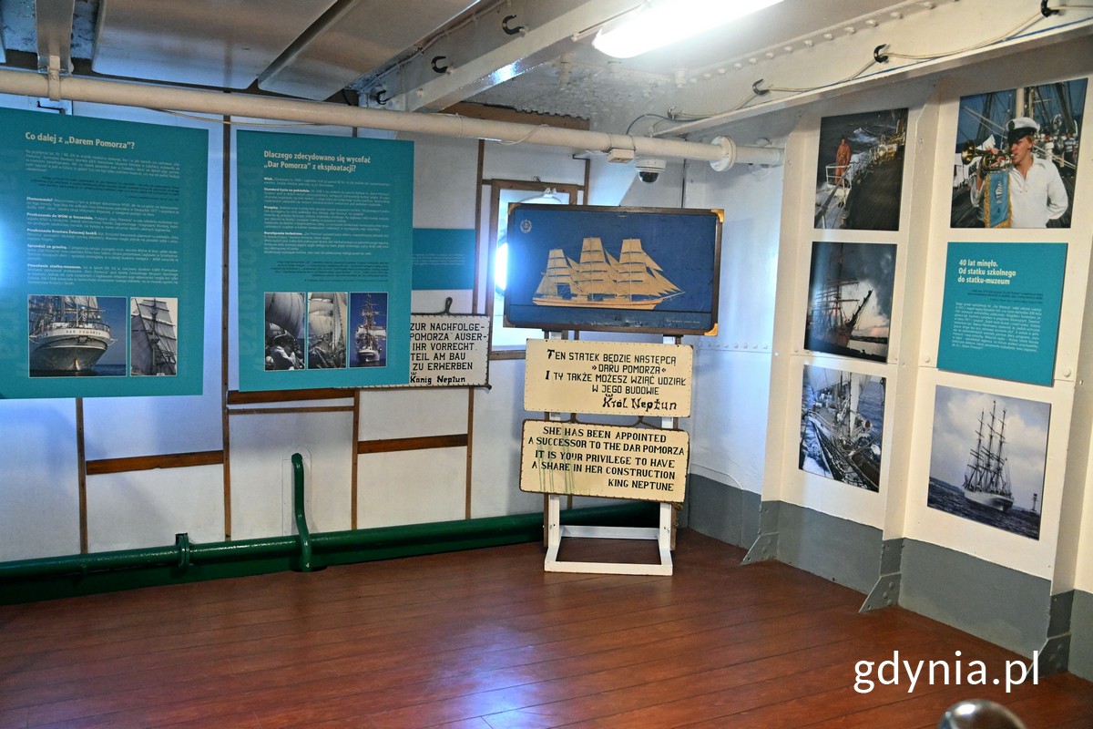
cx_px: 546
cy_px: 364
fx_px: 1002
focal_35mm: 33
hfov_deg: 57.2
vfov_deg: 40.0
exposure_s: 1/125
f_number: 3.5
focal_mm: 22
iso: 5000
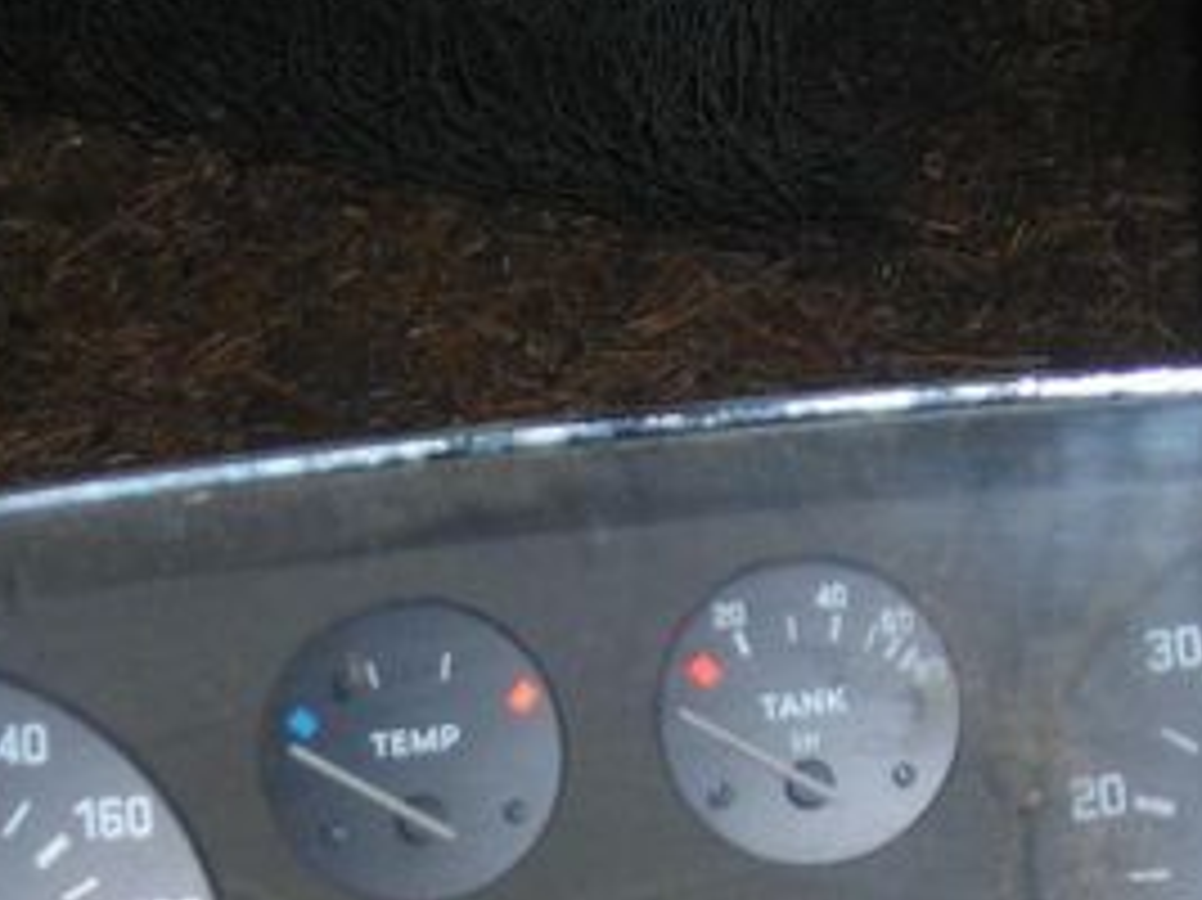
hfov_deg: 21.5
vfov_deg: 15.8
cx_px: 513
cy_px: 976
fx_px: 3158
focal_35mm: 91
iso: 50
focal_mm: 6.3
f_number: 3.2
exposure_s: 1/60.1
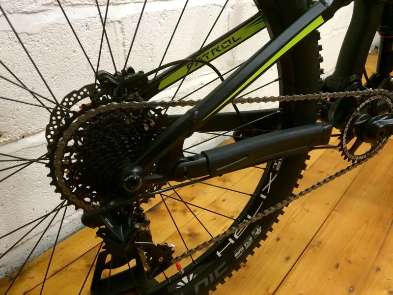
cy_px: 148
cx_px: 196
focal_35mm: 29
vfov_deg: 48.2
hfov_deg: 61.7
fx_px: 329
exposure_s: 1/17
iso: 320
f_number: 2.2
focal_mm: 4.15
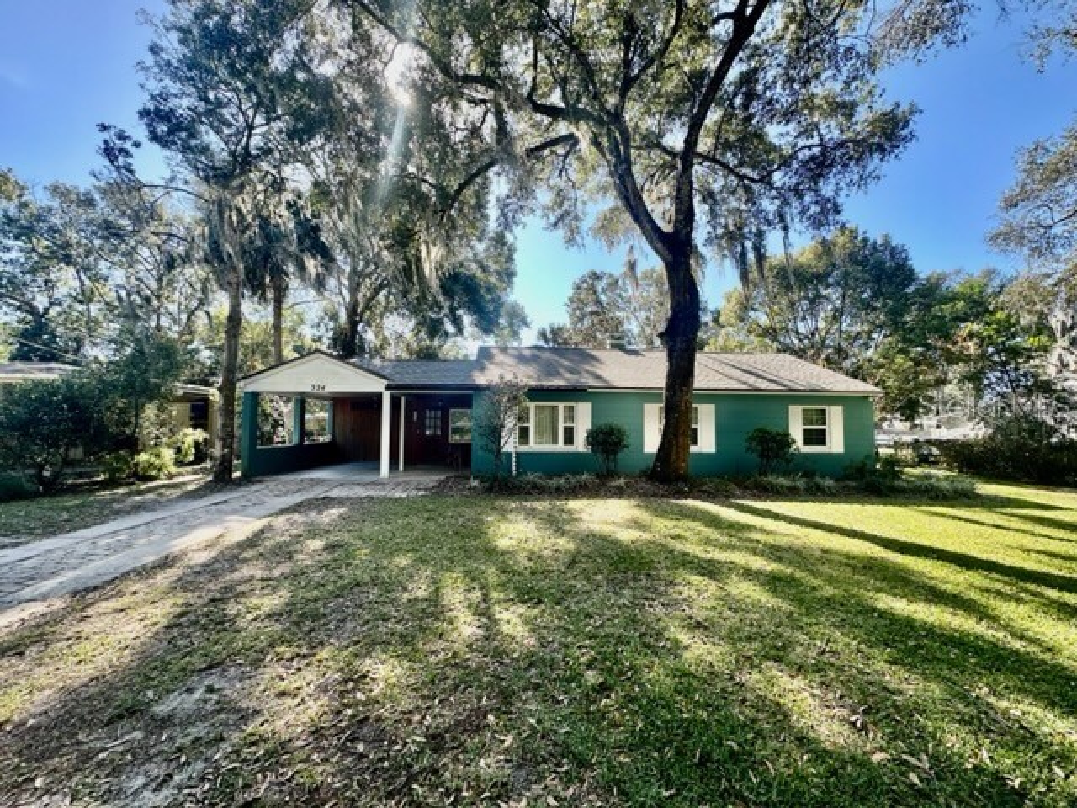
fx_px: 436
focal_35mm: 14
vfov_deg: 85.7
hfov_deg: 102.1
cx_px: 538
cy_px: 404
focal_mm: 2.22
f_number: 2.2
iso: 40
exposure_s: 1/309
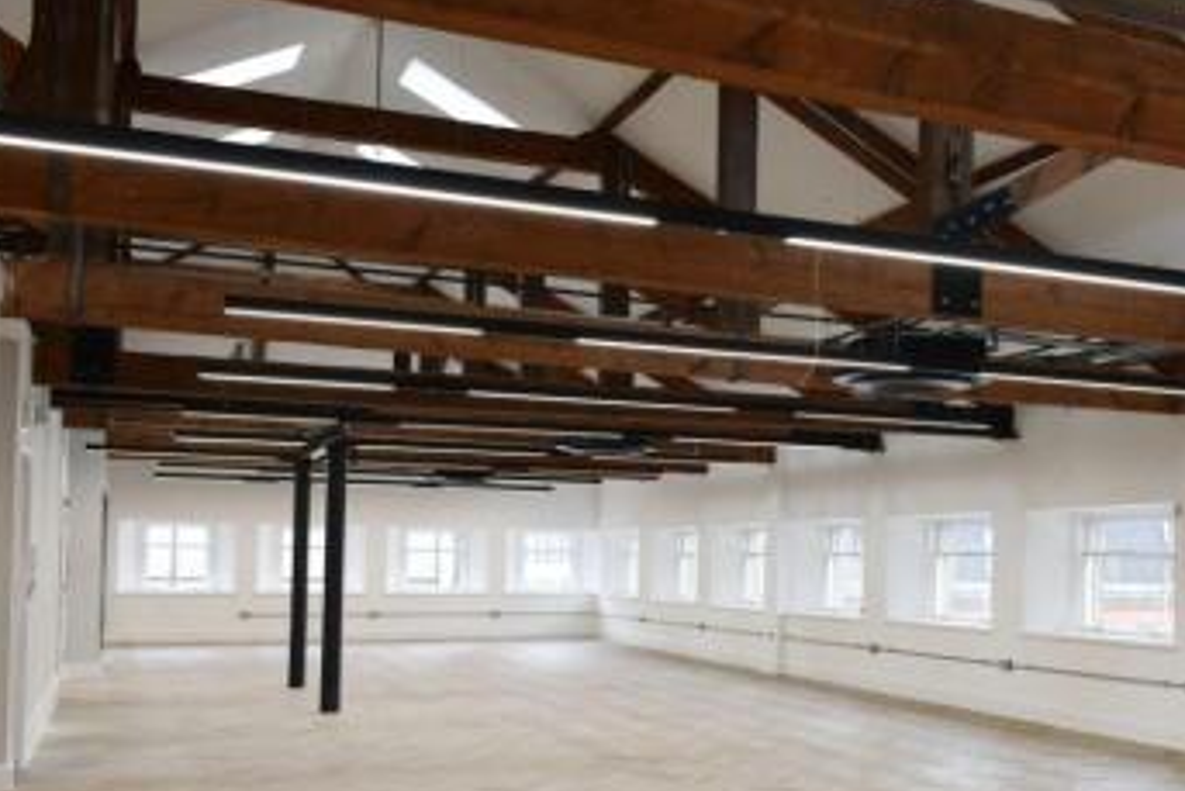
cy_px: 534
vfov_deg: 31.0
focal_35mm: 43
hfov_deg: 44.7
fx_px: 1416
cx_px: 798
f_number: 8
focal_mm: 31
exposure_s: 1/60
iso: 800
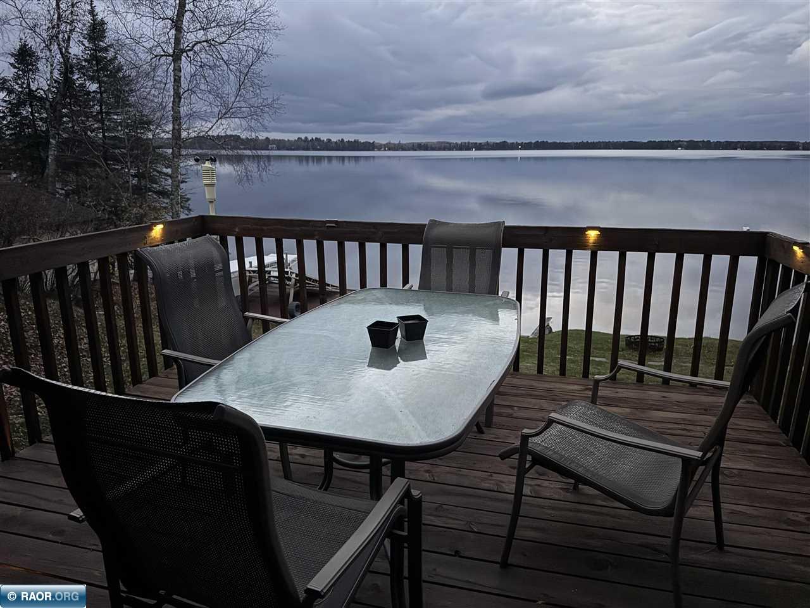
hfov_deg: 71.6
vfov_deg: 56.8
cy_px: 304
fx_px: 562
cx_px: 405
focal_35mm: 24
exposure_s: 1/22
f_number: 1.78
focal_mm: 6.76
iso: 1600
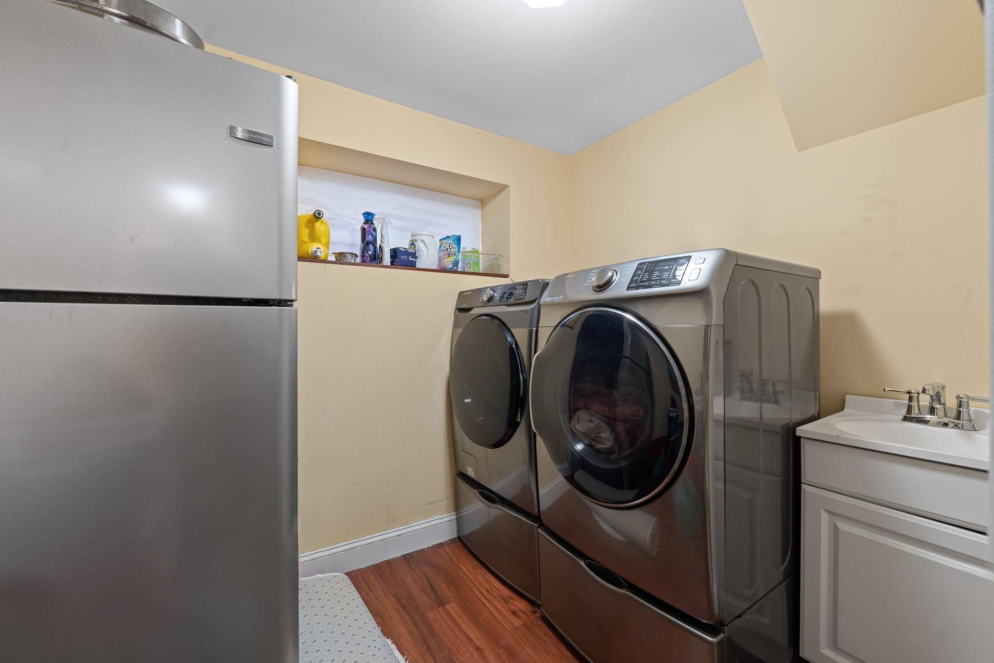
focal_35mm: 14
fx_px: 386
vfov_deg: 81.2
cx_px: 497
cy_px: 332
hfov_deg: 104.3
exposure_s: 1
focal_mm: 14
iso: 200
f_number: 8
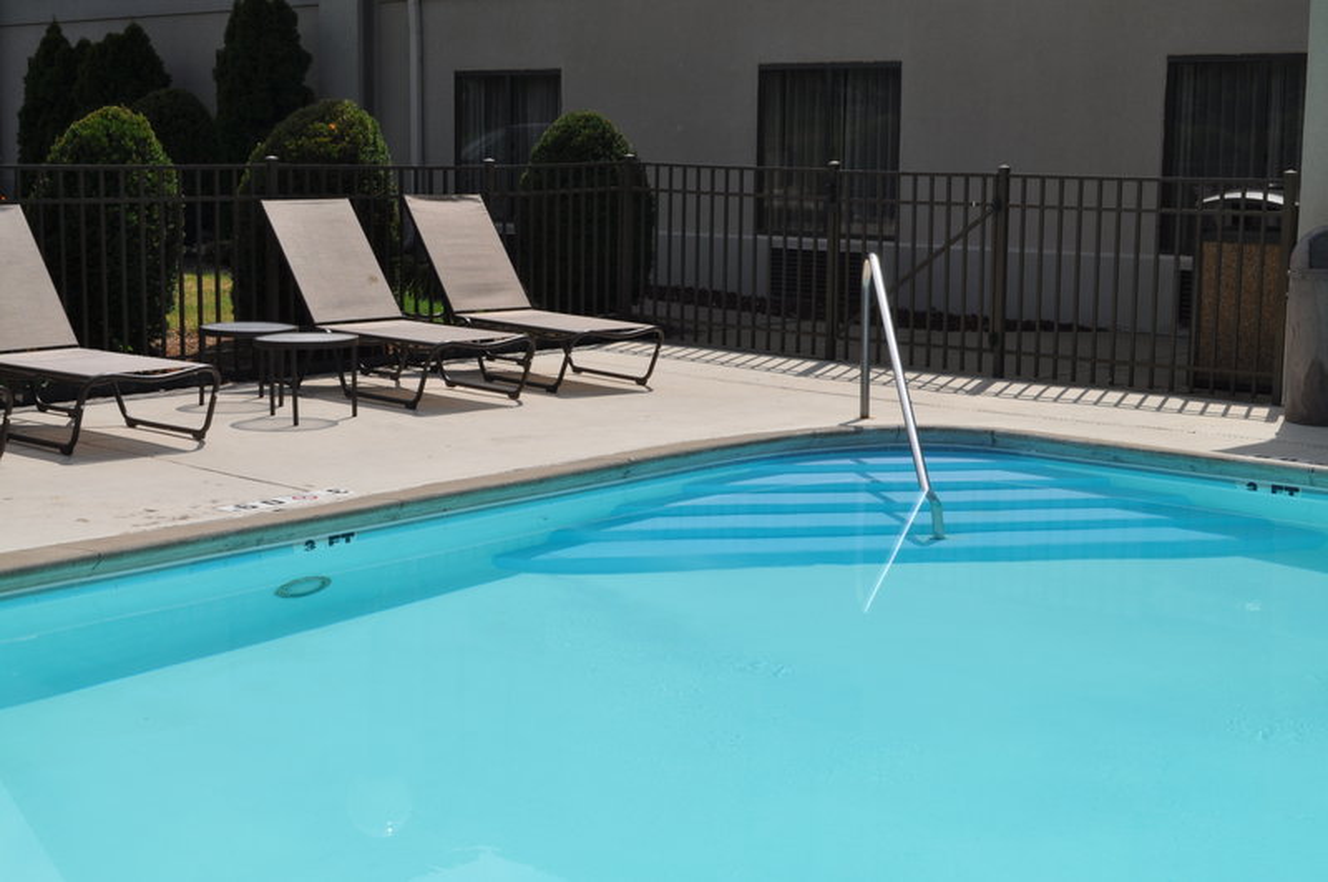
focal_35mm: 52
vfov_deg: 25.7
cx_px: 664
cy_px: 441
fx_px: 1934
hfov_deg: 37.9
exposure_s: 1/200
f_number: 18
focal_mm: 35
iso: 200
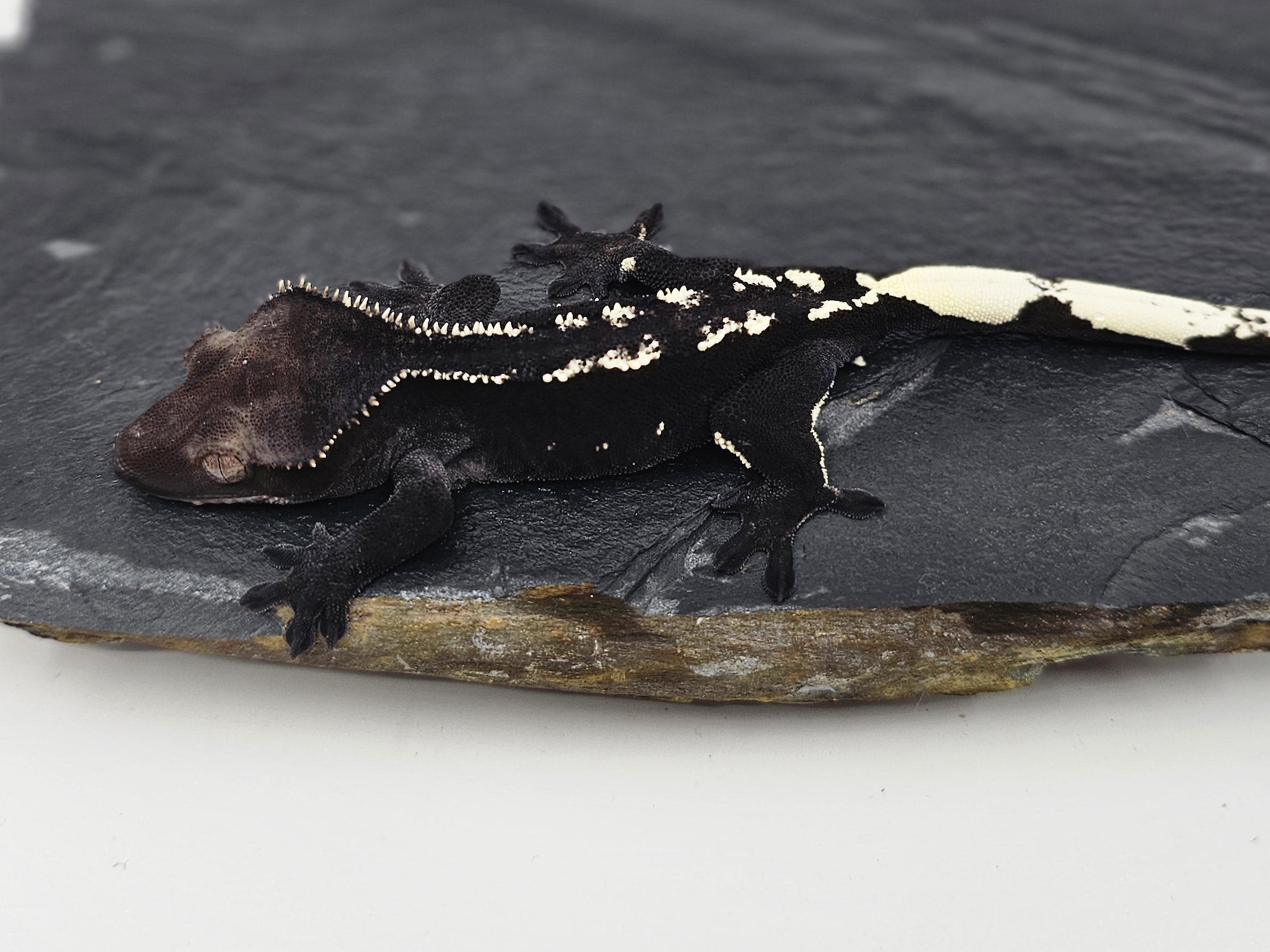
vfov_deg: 34.4
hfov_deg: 45.8
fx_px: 1504
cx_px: 653
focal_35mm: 41
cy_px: 246
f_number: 1.7
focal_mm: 6.3
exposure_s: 1/138
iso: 10
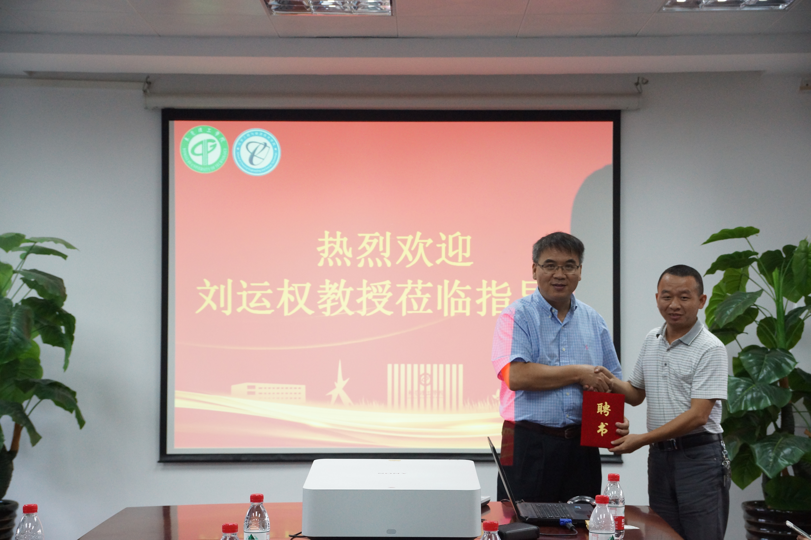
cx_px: 406
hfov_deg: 27.0
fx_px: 1689
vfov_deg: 18.2
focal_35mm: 75
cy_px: 270
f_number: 5.6
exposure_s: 1/125
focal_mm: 50
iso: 1250
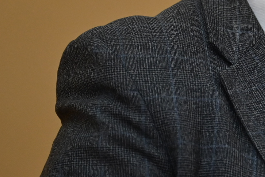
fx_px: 4153
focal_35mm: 564
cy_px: -40
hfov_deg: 3.6
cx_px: 359
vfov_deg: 2.4
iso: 720
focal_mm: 180
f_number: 2.8
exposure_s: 1/200
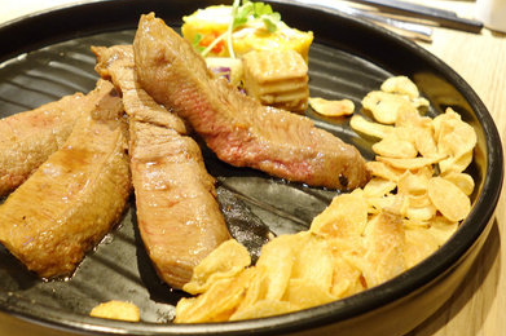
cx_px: 192
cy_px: 132
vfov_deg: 31.0
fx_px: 604
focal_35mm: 43
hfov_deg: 45.1
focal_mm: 10.4
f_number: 3.5
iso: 250
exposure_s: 1/4
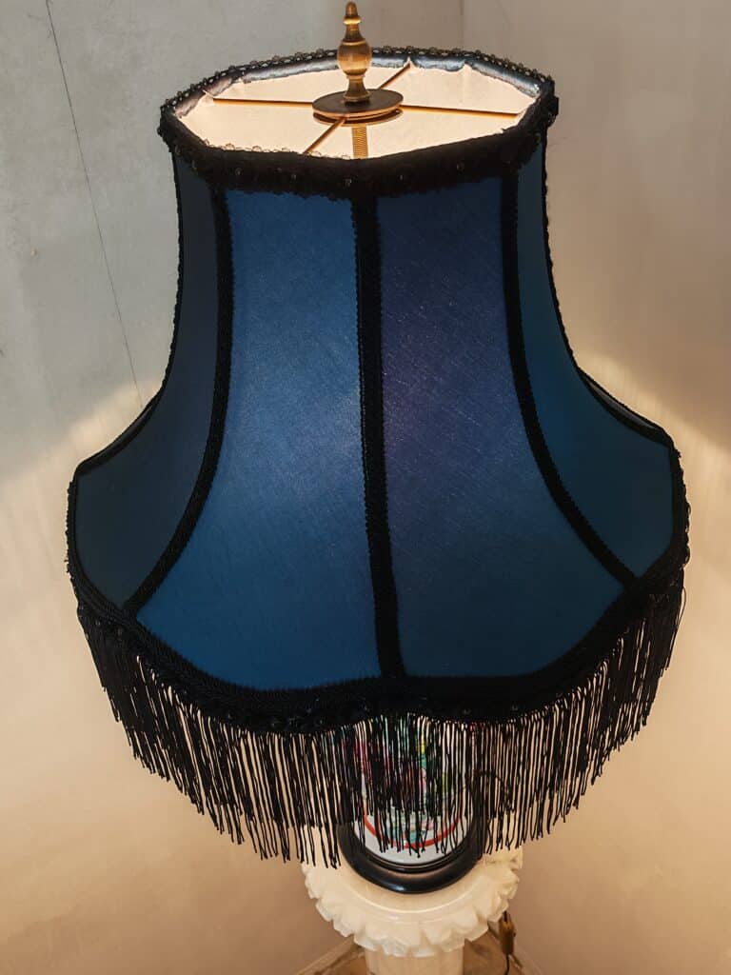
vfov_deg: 55.4
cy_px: 488
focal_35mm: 33
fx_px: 929
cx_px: 366
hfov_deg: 42.9
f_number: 2
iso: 125
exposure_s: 1/100
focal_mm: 6.83
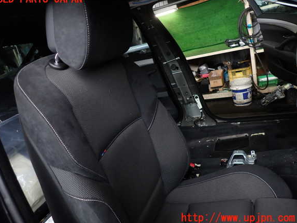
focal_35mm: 26
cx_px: 143
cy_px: 109
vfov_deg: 53.1
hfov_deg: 67.3
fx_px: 223
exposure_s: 1/50
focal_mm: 4.5
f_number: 2
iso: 200
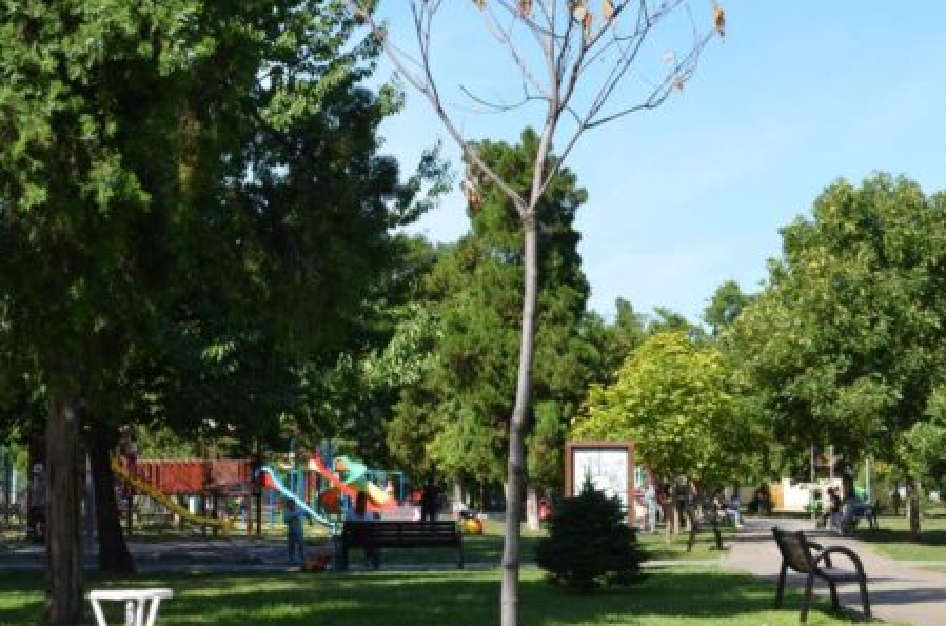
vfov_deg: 17.6
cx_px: 506
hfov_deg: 26.4
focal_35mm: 77
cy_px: 332
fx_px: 2018
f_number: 8
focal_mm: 30
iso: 200
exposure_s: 1/250
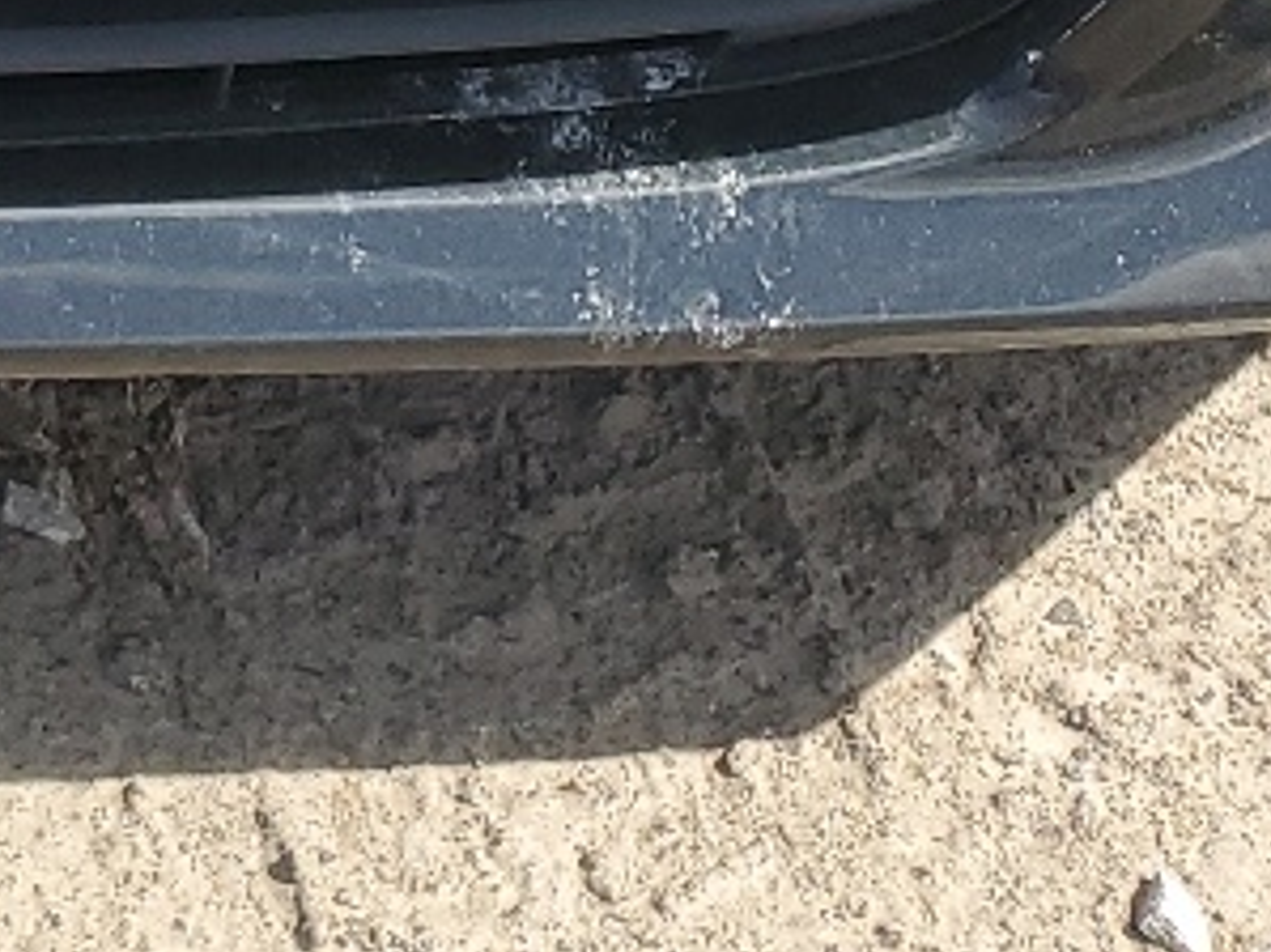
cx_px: -876
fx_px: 5102
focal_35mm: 139
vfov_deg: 9.2
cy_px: -1590
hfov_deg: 13.1
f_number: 1.5
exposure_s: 1/1429
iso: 50
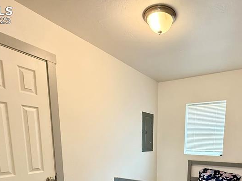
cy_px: 173
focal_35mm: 27
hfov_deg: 64.2
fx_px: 189
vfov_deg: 45.0
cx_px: 154
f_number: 2.2
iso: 200
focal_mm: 2.22
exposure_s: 1/60
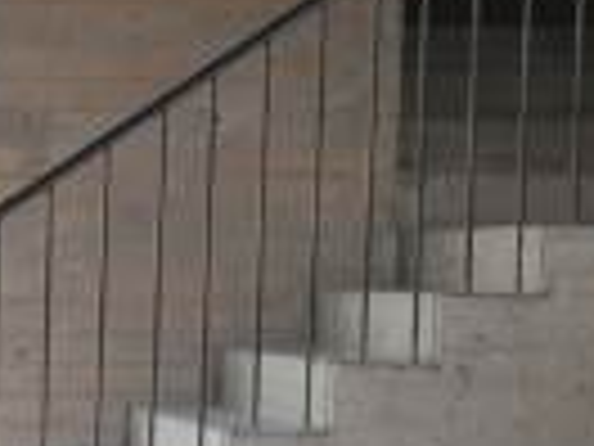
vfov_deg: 11.7
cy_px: 437
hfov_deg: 14.4
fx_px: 2162
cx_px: -351
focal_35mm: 126
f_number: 2.4
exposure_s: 1/35
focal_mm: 4.3
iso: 250
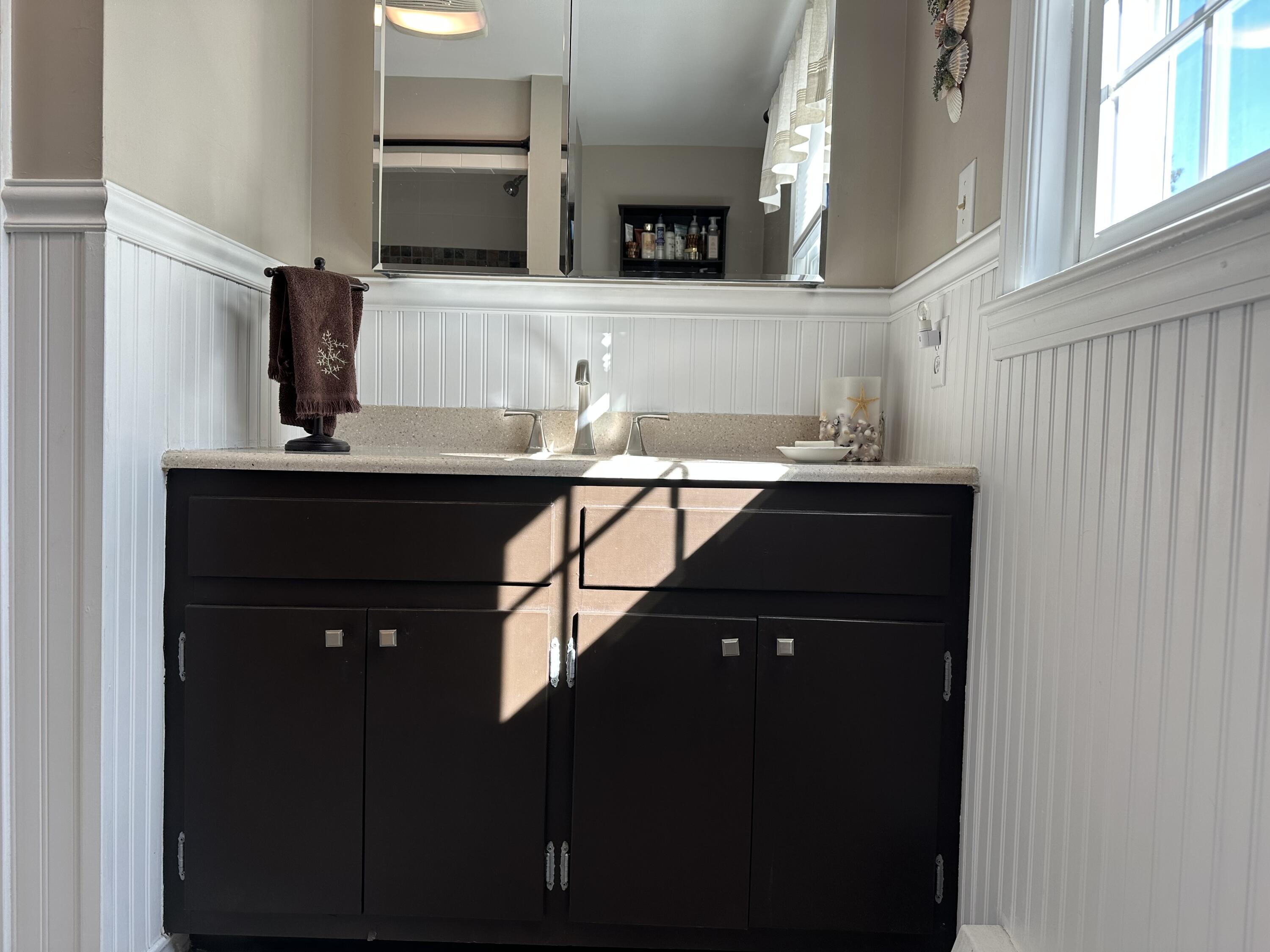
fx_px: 881
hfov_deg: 71.6
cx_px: 635
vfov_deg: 56.8
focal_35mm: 24
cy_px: 476
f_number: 1.78
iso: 80
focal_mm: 6.86
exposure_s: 1/120
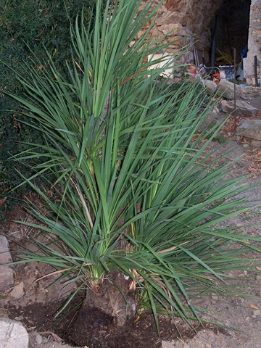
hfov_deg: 26.1
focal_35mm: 56
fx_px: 563
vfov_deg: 34.3
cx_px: 130
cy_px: 174
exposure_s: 1/60
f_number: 3.1
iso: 140
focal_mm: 9.3
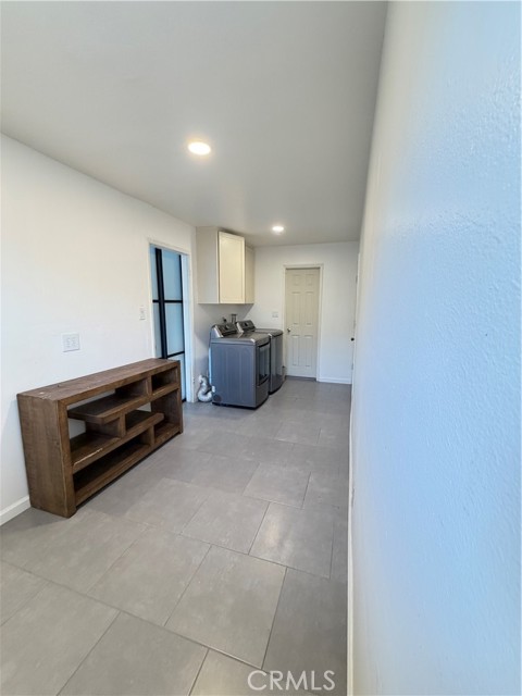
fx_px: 281
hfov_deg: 85.7
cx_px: 261
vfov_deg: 102.1
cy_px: 348
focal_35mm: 14
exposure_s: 1/60
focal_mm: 2.22
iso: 400
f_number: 2.2
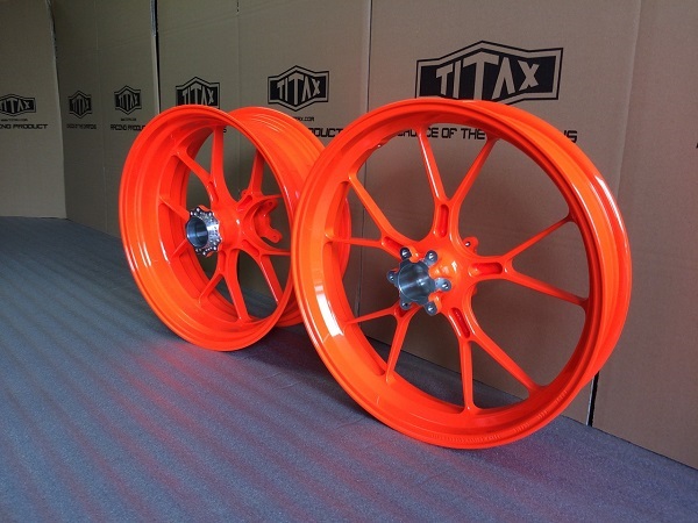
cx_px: 349
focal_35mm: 29
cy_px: 262
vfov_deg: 48.2
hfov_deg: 61.7
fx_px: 585
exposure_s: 1/50
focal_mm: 4.15
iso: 40
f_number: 2.2
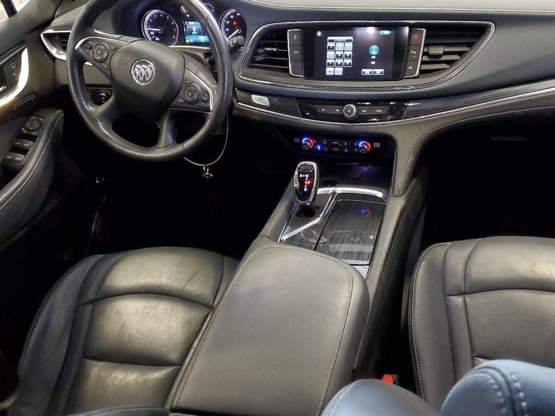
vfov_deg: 39.7
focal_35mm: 36
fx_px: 577
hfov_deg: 50.9
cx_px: 344
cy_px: 200
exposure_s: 1/60.2
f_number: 1.5
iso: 243
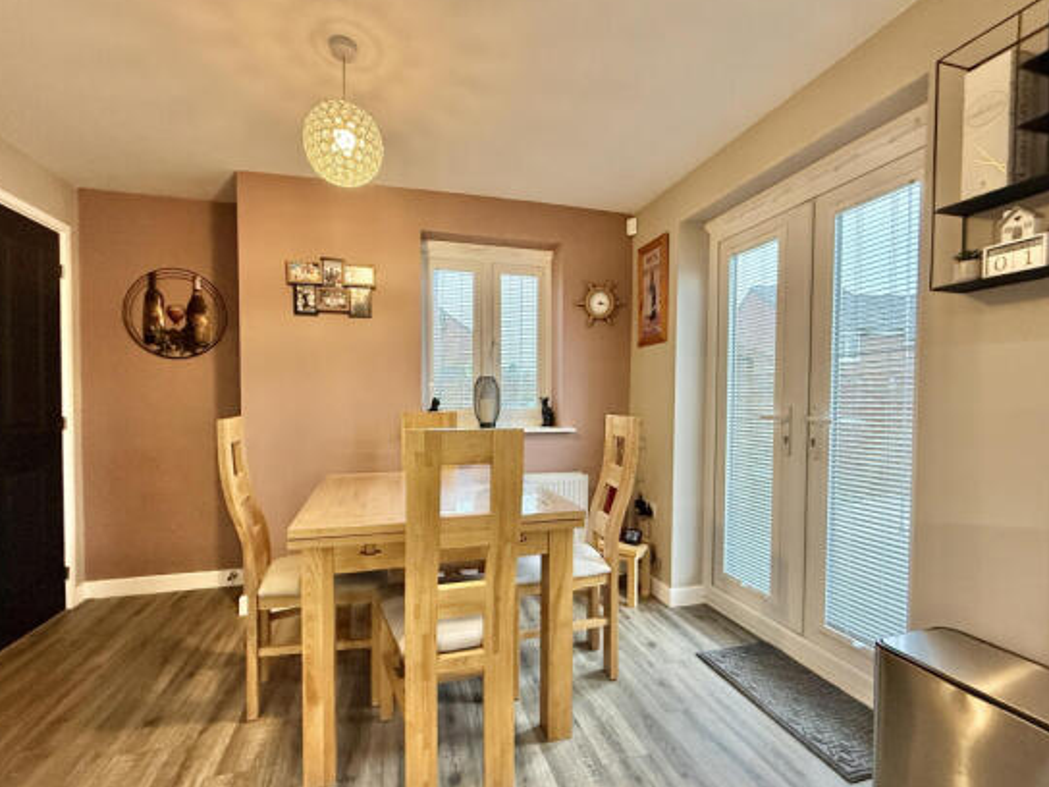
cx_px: 502
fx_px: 455
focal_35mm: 15
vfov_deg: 81.7
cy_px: 408
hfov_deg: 98.1
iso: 500
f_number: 2.2
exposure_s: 1/100
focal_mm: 2.22
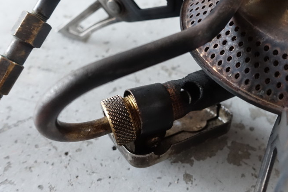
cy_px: 99
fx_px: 296
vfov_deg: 36.0
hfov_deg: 51.2
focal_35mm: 37
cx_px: 183
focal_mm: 8.82
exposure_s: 1/30
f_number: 4.5
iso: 1250
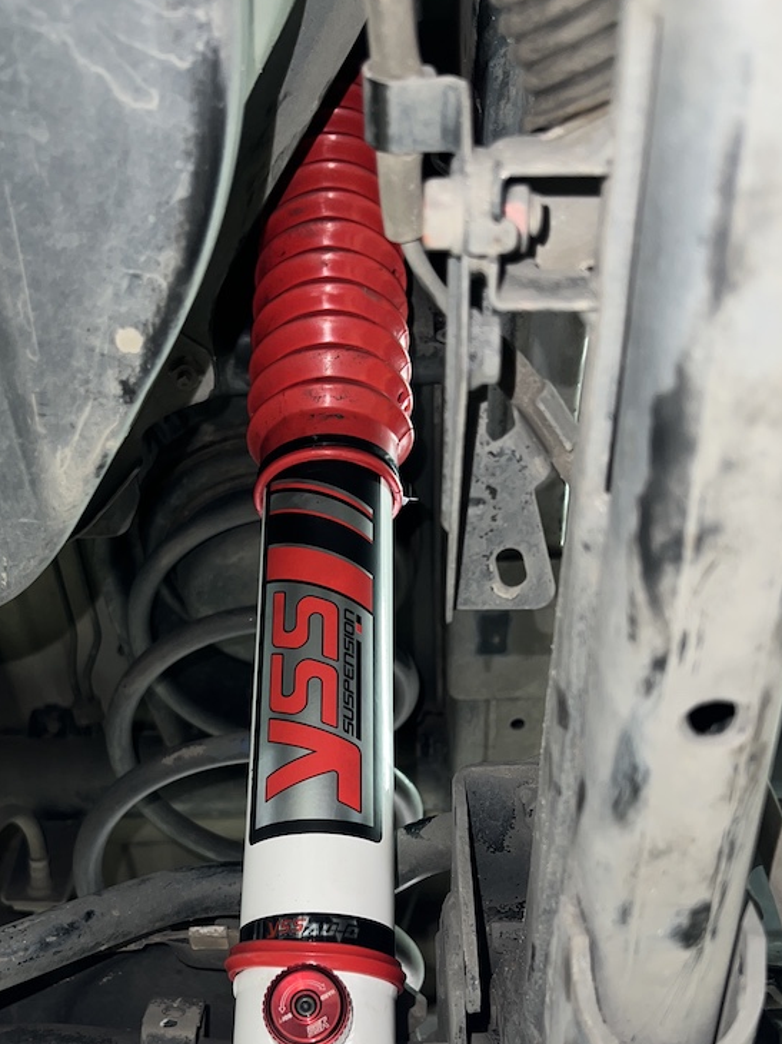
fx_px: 1145
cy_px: 696
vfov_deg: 48.2
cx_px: 310
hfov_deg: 37.5
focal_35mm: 38
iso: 32
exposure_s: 1/6
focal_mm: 5.7
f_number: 1.5
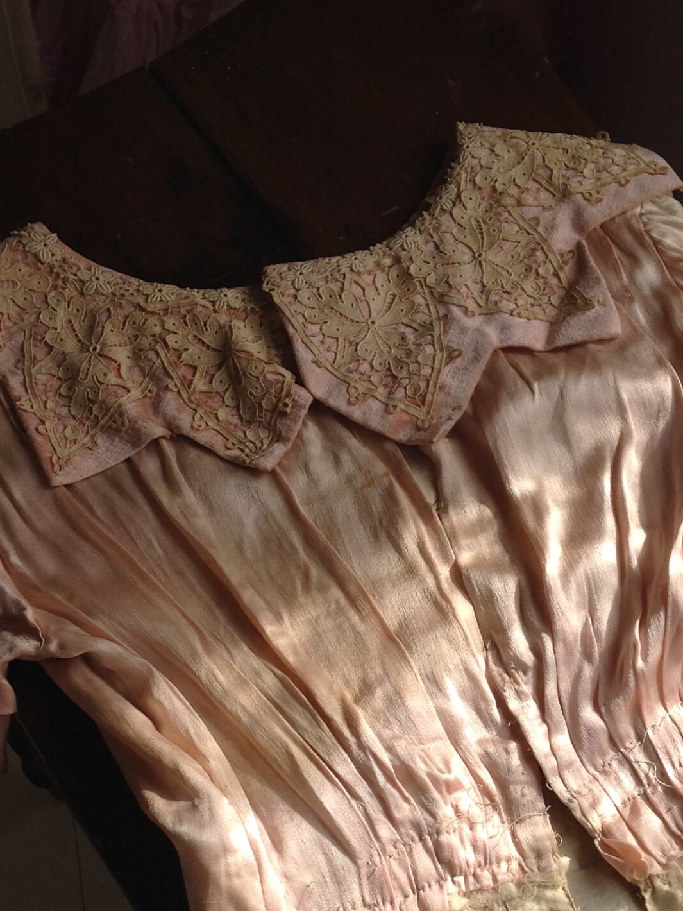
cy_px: 650
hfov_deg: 23.3
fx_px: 1657
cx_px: 407
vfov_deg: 30.4
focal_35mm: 63
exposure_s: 1/703
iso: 50
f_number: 2.4
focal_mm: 4.28
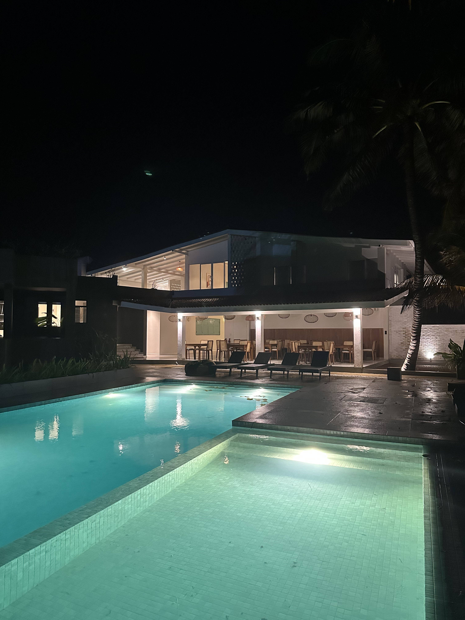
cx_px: 232
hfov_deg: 56.8
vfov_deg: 71.6
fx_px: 430
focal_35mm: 24
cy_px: 310
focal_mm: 6.86
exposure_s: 1/51
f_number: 1.78
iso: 1000
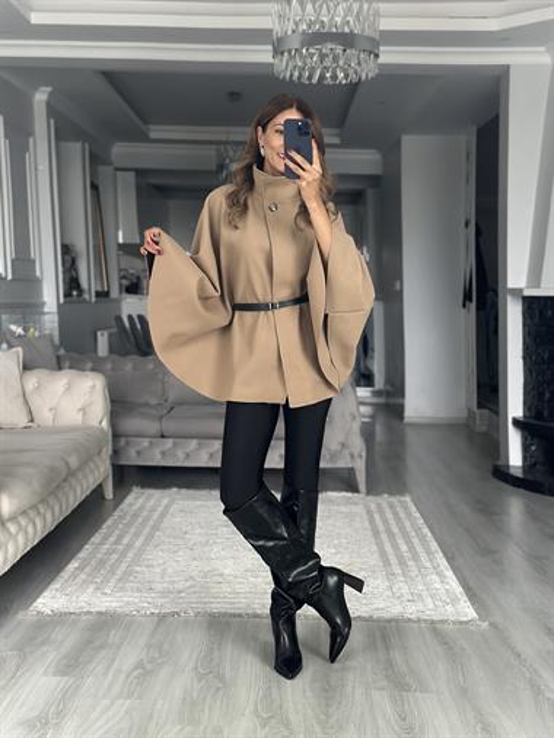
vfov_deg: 39.6
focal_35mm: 48
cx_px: 277
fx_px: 1023
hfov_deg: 30.3
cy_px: 369
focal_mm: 6.86
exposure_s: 1/40
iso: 500
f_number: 1.78
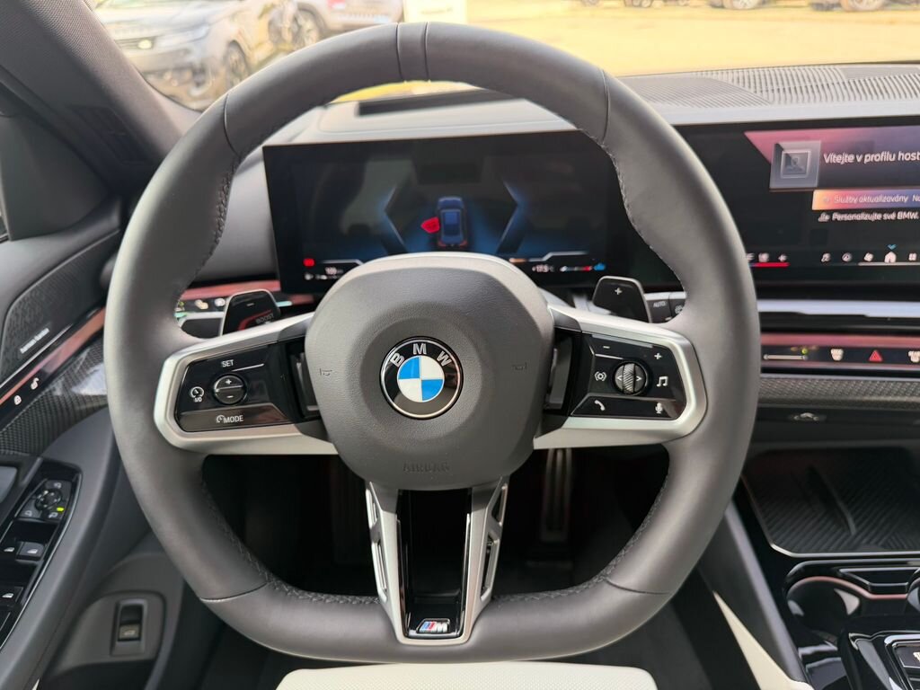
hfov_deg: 71.6
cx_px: 460
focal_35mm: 24
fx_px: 638
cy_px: 345
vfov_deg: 56.8
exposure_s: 1/121
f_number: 1.78
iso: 100
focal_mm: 6.76
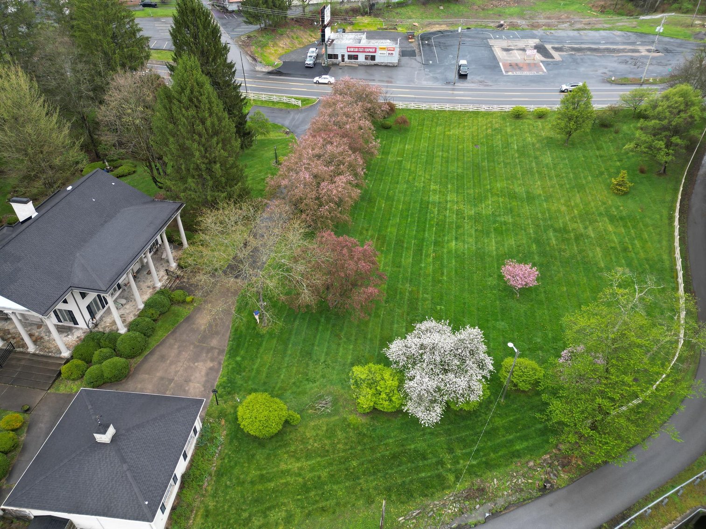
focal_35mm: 24
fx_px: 490
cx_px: 353
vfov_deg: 56.8
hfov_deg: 71.6
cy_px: 264
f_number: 1.7
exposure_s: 1/180
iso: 100
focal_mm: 6.72
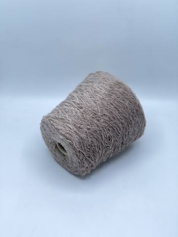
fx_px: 439
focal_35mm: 64
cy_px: 118
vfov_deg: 30.3
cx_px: 89
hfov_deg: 22.9
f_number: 2.2
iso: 25
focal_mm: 7.5
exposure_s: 1/202
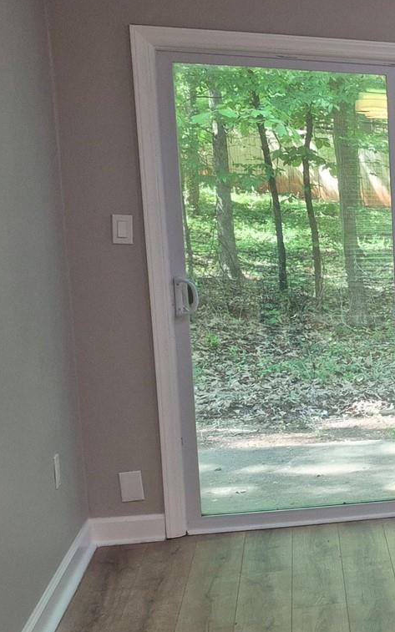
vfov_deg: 31.0
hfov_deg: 15.3
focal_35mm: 66
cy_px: 390
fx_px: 1137
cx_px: 823
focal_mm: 5.4
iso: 500
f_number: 1.8
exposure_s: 1/120
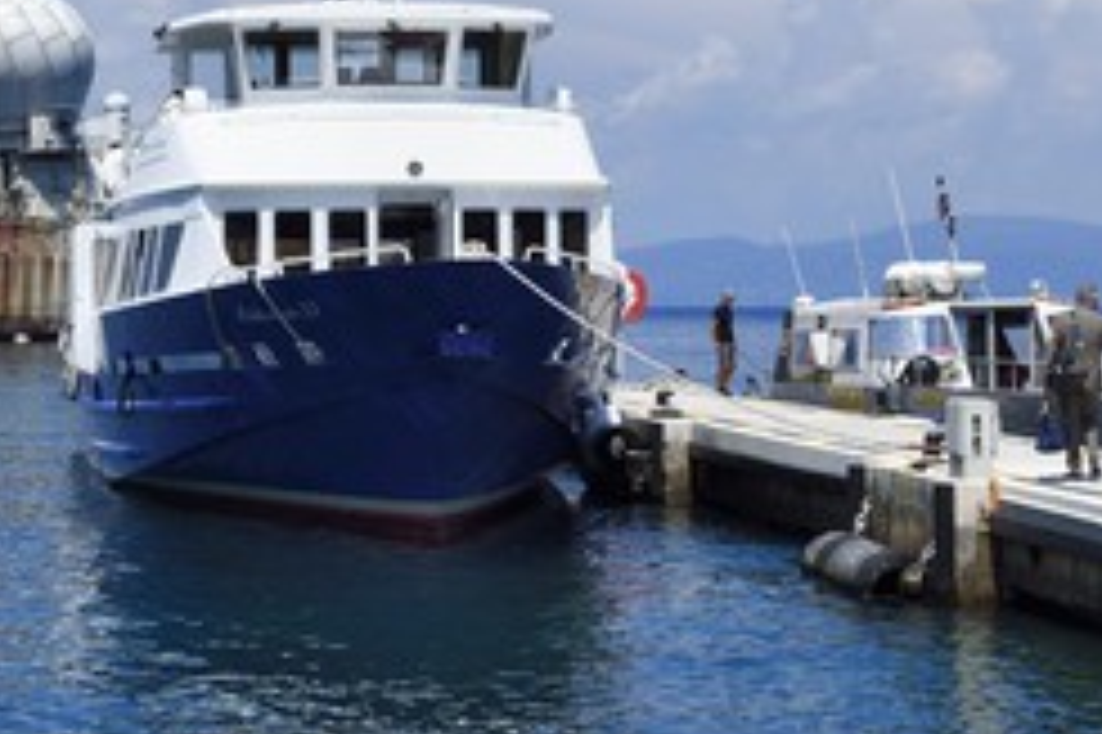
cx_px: 547
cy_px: 275
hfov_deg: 19.8
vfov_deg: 13.3
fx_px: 3151
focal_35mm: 103
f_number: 13
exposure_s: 1/320
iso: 200
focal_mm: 60
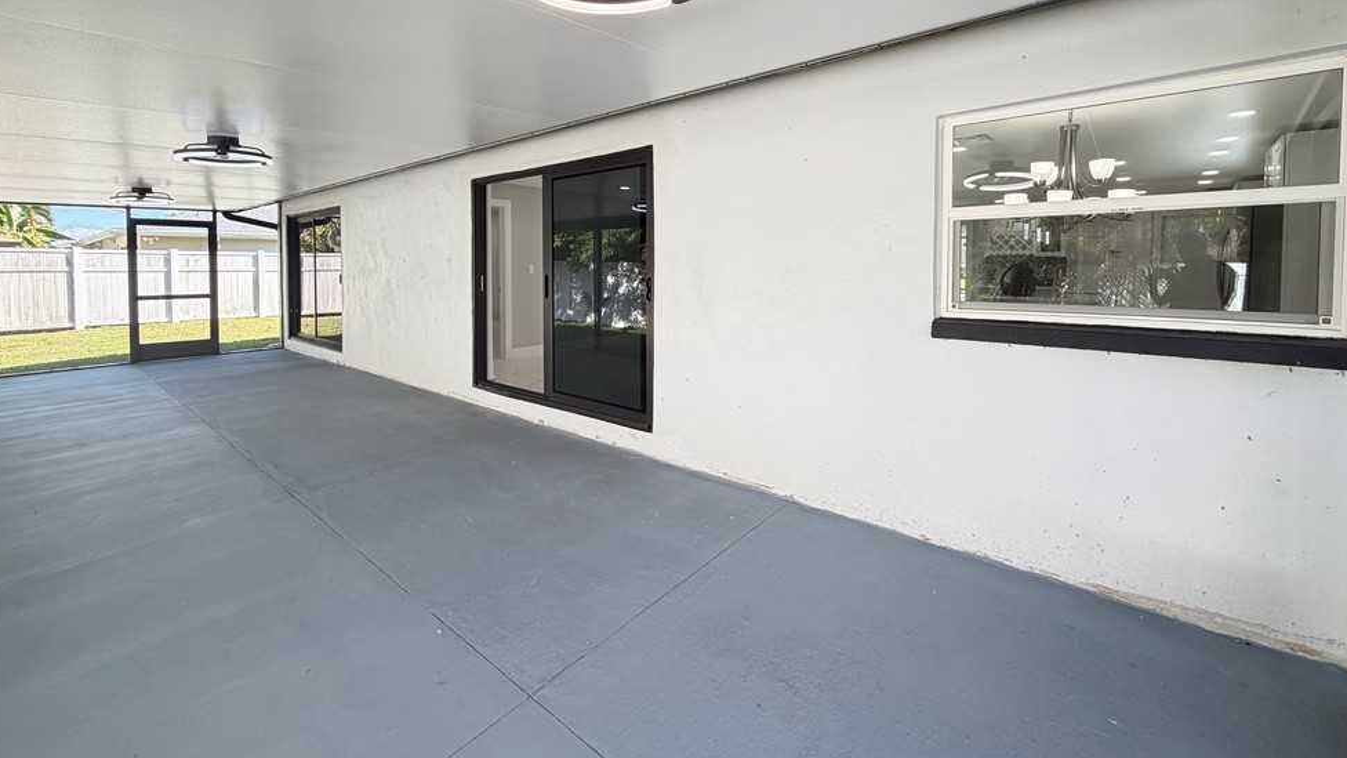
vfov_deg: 66.1
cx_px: 675
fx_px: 571
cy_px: 284
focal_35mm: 16
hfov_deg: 99.4
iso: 80
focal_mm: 2.22
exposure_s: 1/120
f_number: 2.2
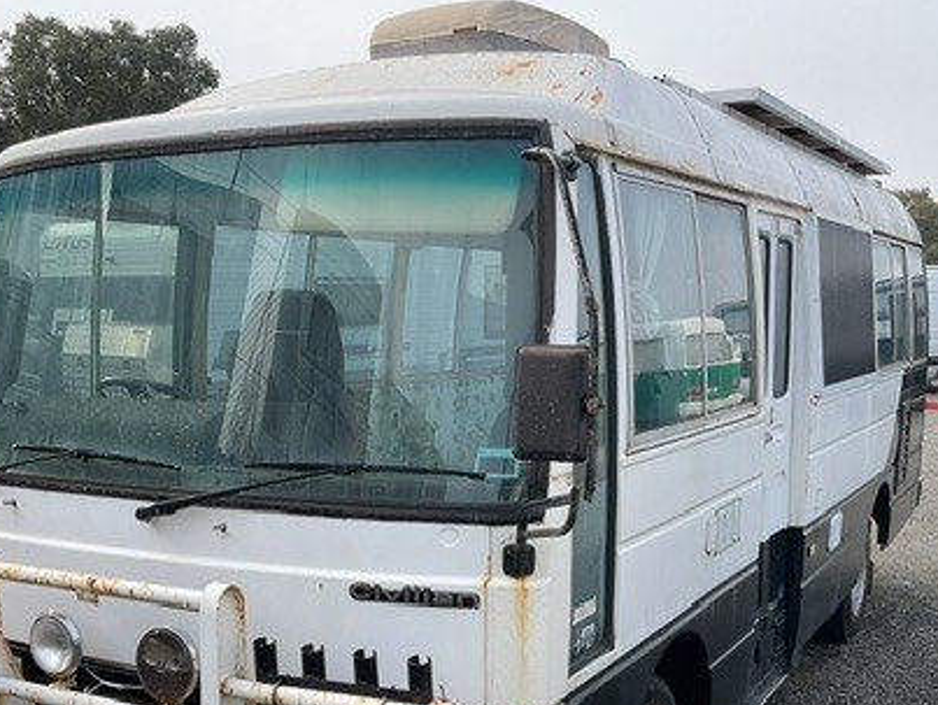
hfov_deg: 41.0
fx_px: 1248
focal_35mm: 46
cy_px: 512
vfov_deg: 31.1
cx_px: 377
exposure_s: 1/519
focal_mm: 3
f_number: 1.8
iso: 16
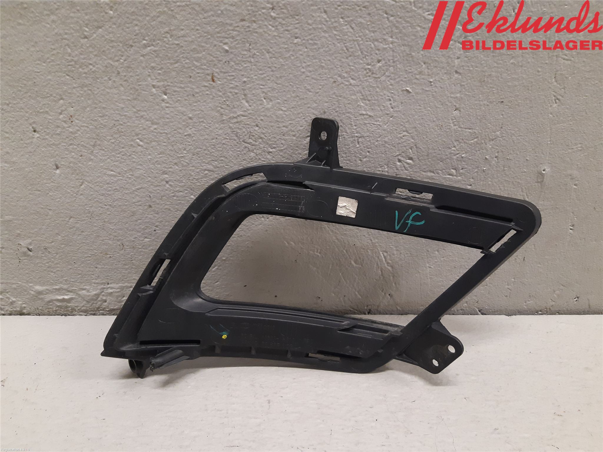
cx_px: 302
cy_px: 226
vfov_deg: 53.1
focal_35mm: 26
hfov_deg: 67.3
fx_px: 453
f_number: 1.7
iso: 200
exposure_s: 1/50
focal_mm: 3.93
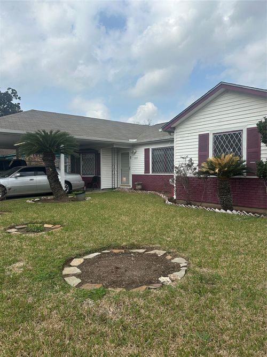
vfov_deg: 71.6
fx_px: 247
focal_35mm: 24
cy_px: 178
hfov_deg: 56.8
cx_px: 134
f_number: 1.78
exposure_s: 1/5263
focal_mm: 6.86
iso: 80
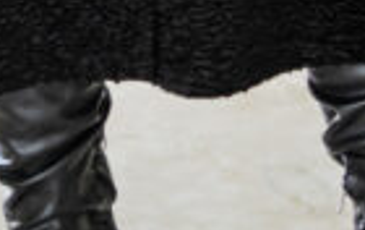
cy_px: -706
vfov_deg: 3.0
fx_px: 4175
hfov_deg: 5.0
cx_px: 169
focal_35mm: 419
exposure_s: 1/125
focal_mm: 50
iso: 100
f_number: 1.8
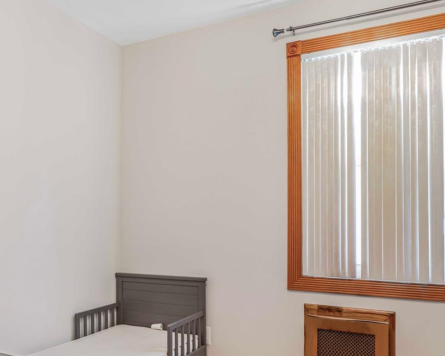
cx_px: 184
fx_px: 435
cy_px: 220
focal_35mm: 33
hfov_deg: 53.9
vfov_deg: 44.2
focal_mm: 16.5
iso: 800
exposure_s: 1/10
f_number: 8
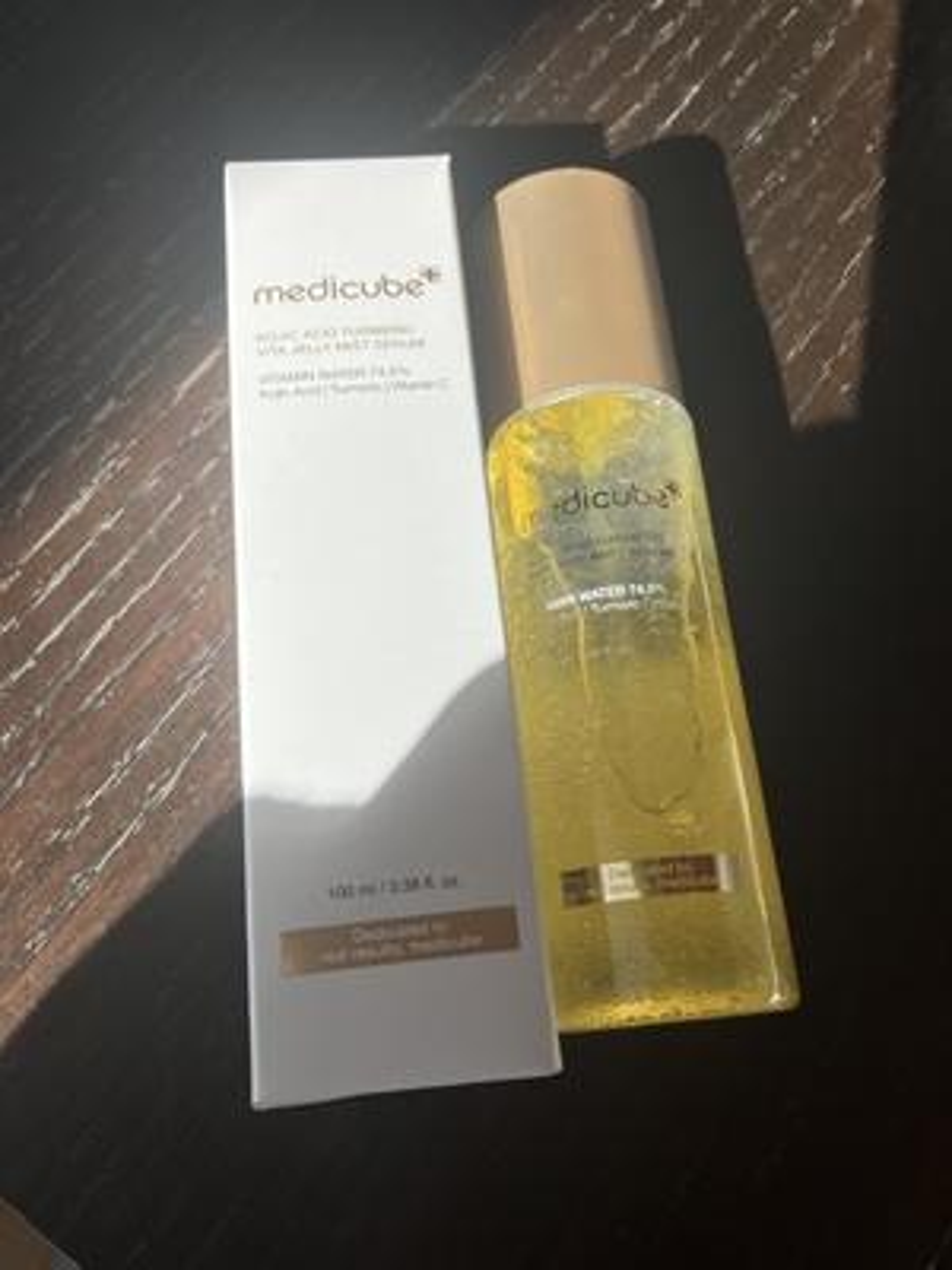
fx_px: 1027
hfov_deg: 49.7
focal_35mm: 28
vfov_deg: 63.4
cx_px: 476
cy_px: 635
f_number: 1.8
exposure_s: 1/552
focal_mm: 3.99
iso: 32
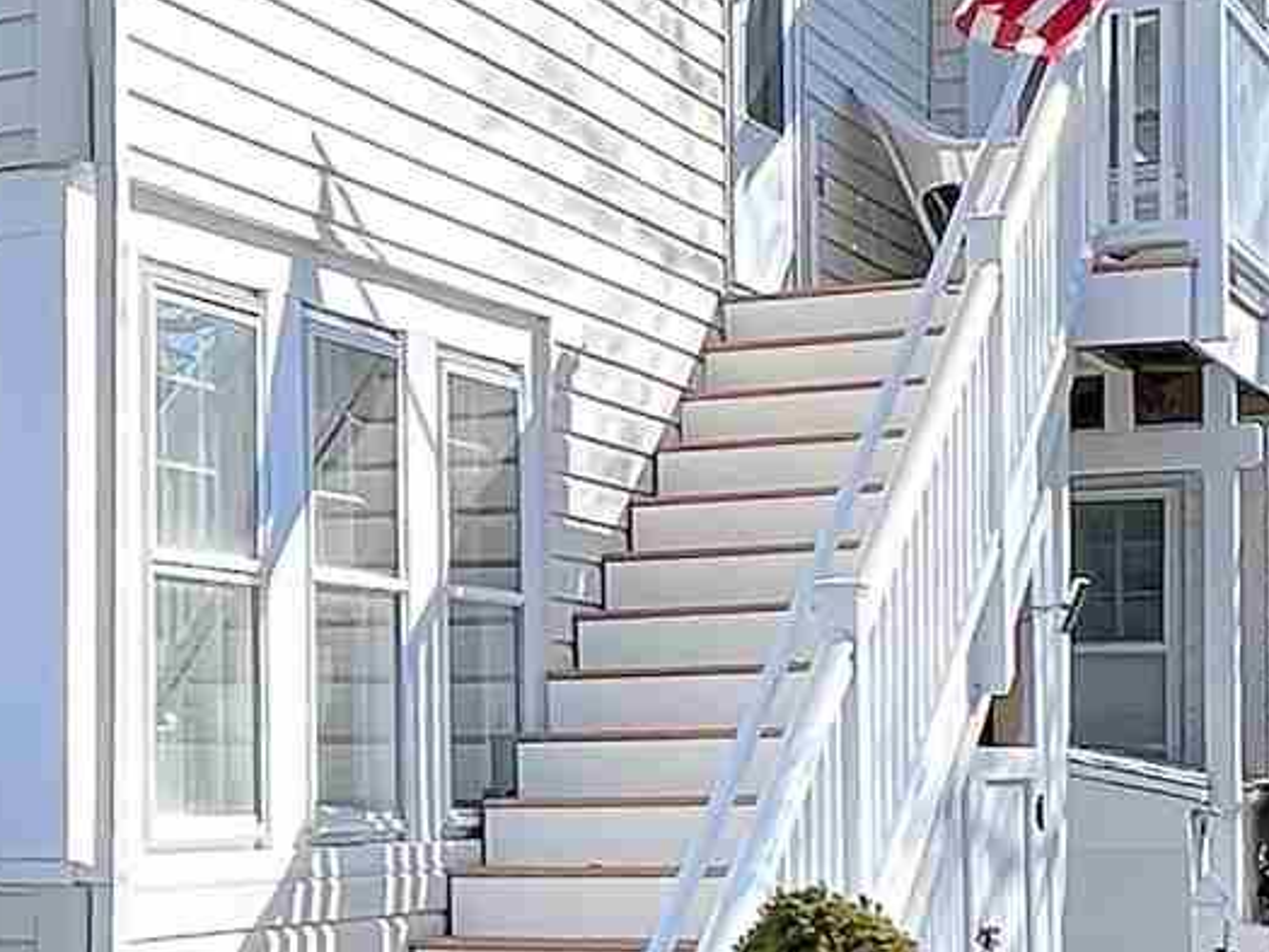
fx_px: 2787
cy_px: 645
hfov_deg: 22.8
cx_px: -384
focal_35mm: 76
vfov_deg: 19.3
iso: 32
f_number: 1.8
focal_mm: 1.57
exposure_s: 1/815
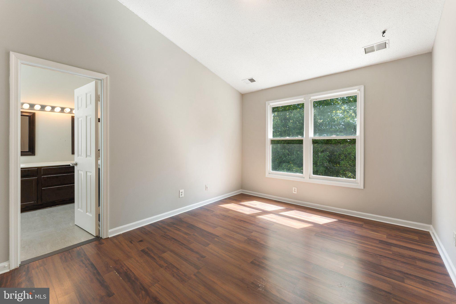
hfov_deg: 104.3
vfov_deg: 81.2
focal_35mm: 14
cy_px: 152
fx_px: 177
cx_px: 228
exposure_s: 1/25
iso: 500
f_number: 8
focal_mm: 14
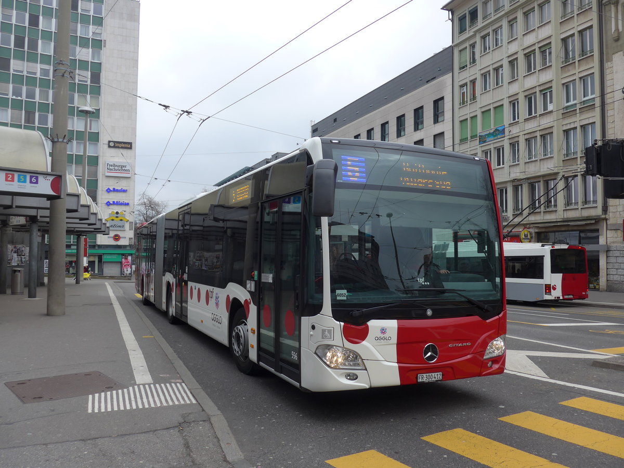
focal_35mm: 29
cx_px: 312
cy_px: 234
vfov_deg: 48.2
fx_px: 523
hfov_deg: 61.7
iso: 80
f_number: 2.8
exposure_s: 1/640
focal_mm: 6
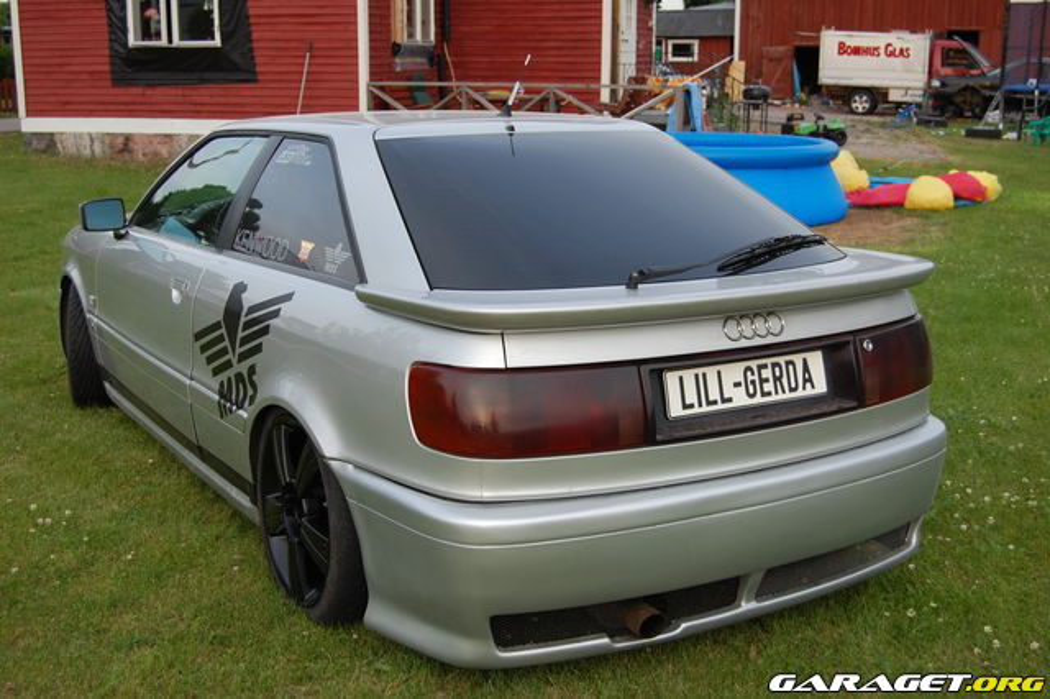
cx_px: 525
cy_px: 350
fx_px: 1312
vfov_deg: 29.8
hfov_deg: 43.6
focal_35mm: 45
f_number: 5.6
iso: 200
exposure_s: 1/125
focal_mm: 30
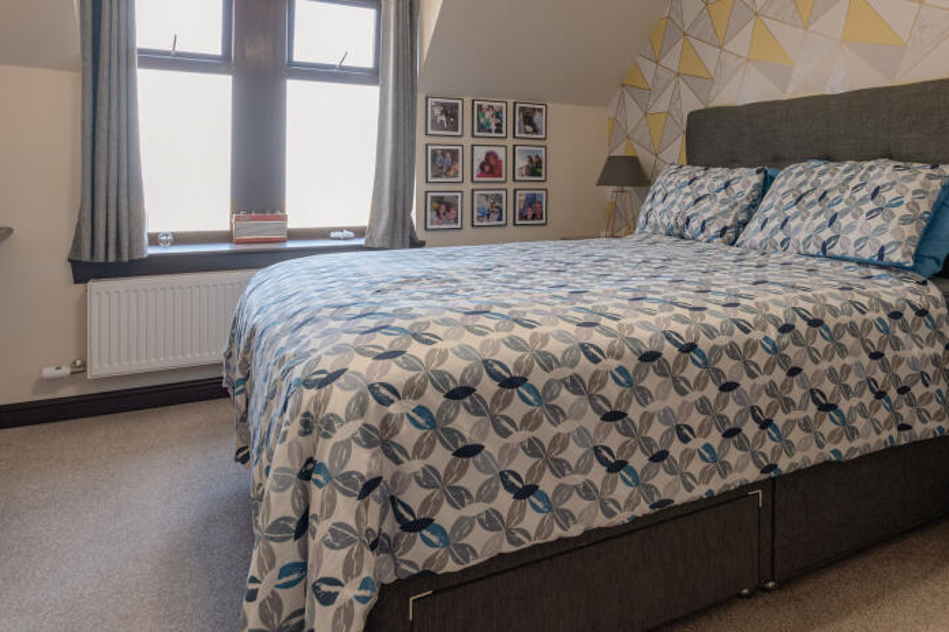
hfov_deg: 70.7
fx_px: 659
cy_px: 170
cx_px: 574
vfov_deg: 49.5
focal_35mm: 25
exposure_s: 1/30
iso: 400
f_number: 8
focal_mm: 17
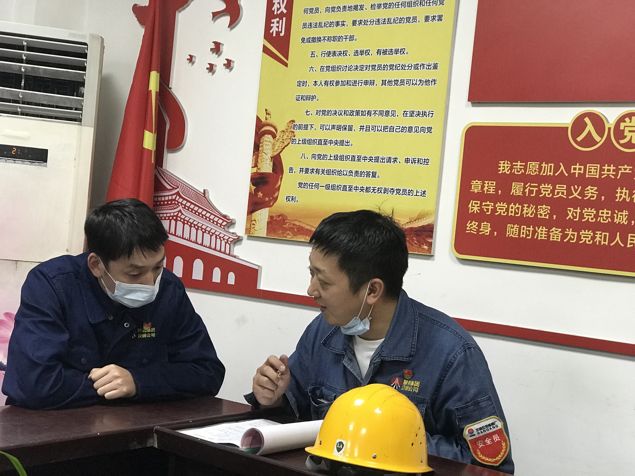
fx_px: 1046
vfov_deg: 25.7
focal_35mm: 57
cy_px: 238
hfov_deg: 33.8
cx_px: 318
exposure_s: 1/50
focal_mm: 6.6
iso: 200
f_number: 2.8
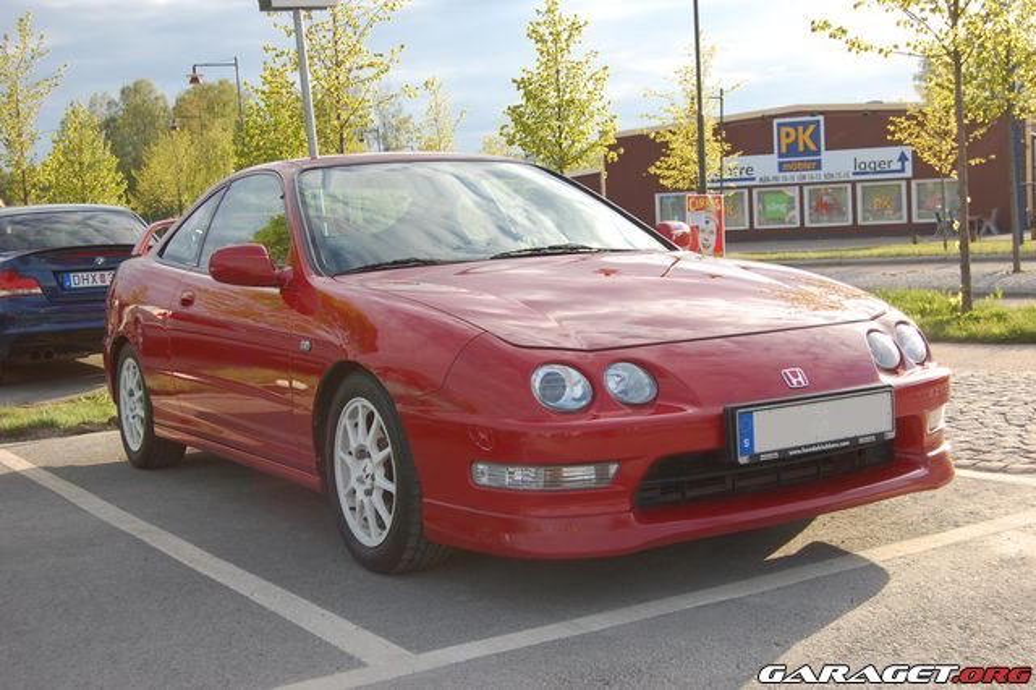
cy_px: 345
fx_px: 1337
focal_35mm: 46
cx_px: 518
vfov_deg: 28.9
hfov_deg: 42.3
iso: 200
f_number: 7.1
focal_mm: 31
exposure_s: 1/200
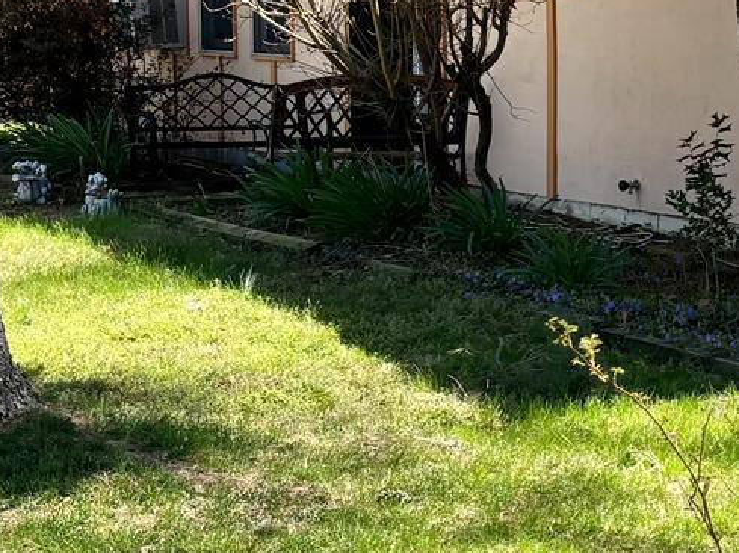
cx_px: 760
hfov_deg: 17.6
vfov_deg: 13.5
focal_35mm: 109
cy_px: 130
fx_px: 2325
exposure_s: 1/961
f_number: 1.6
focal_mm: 5.96
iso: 50
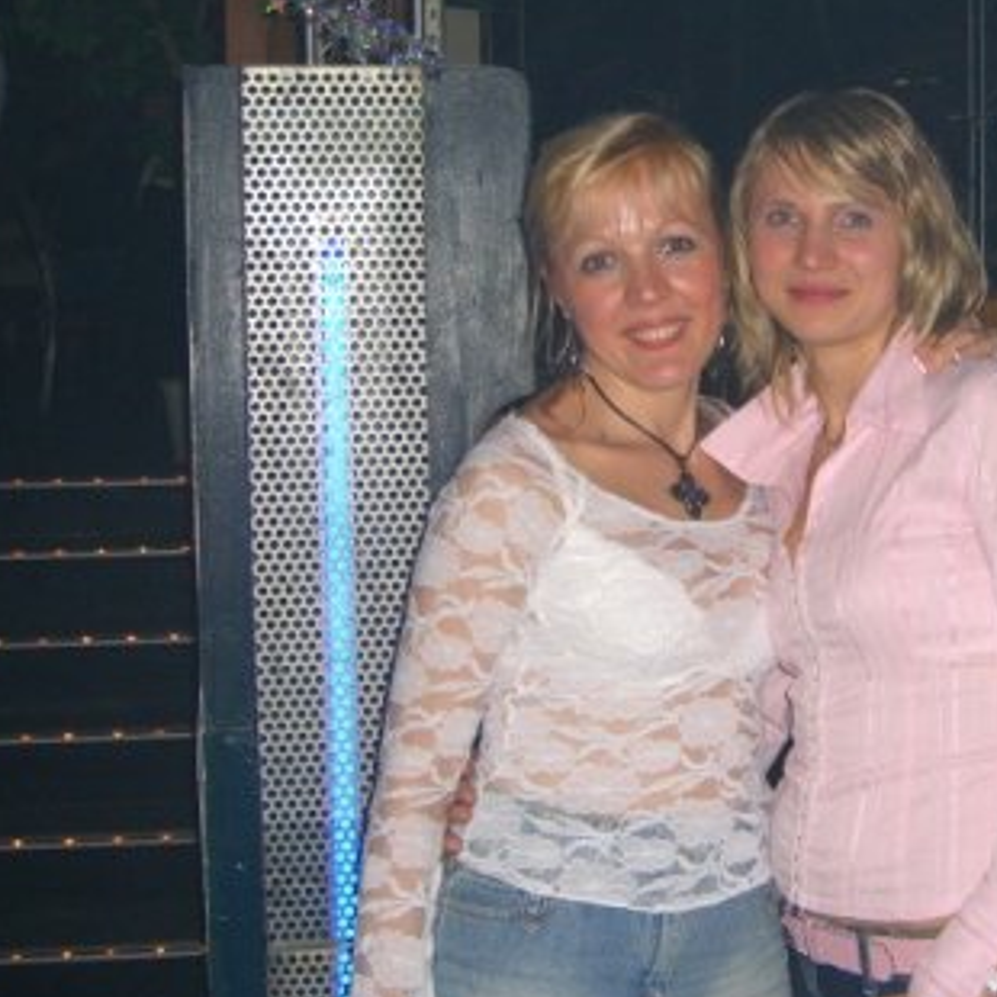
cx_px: 769
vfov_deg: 26.5
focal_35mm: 65
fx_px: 2118
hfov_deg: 26.1
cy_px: 531
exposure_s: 1/60
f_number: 2.8
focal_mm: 7.9
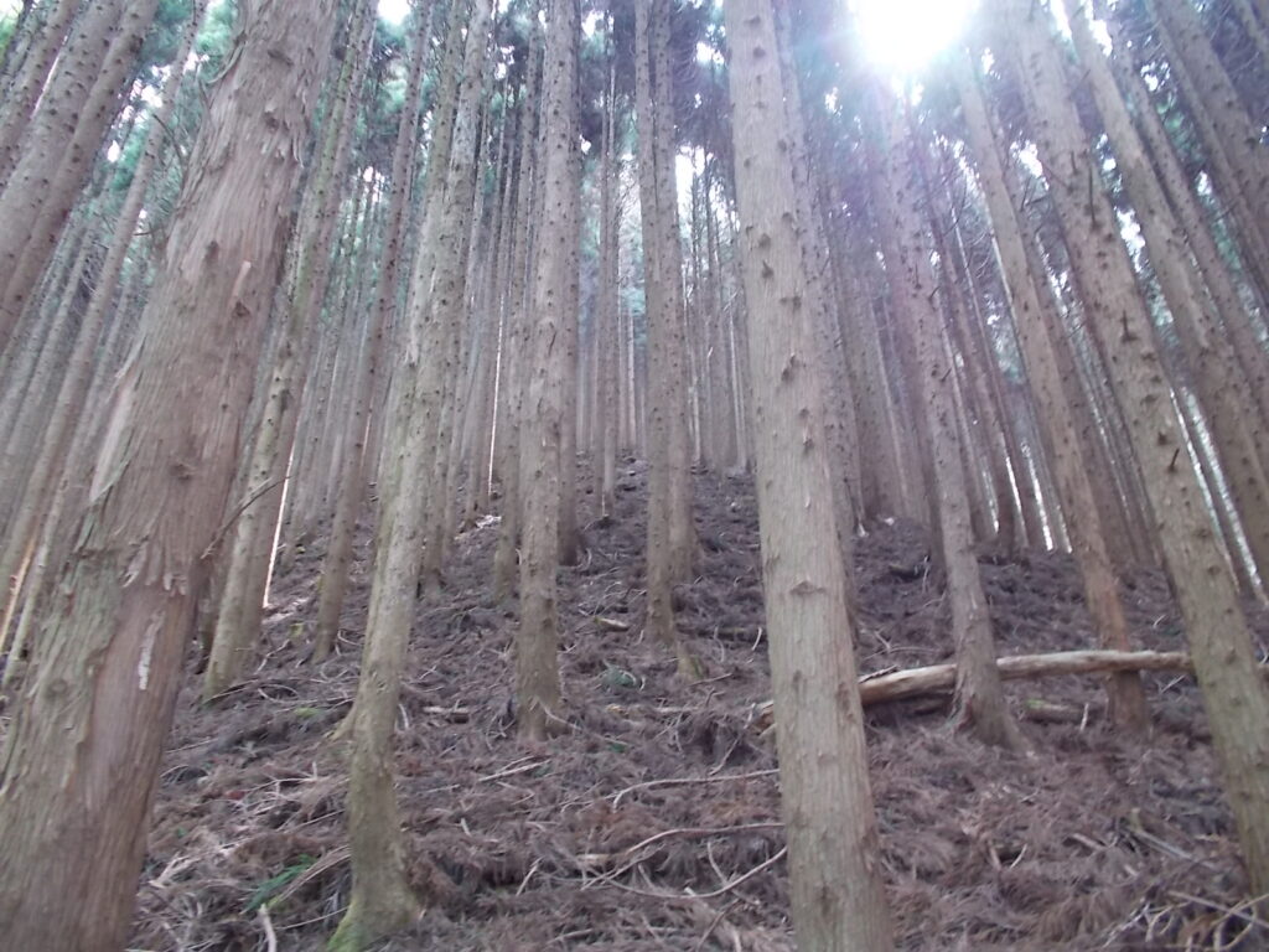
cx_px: 634
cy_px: 476
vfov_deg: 53.1
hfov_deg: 67.3
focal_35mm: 26
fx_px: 953
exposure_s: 1/25
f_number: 3.2
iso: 250
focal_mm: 4.6
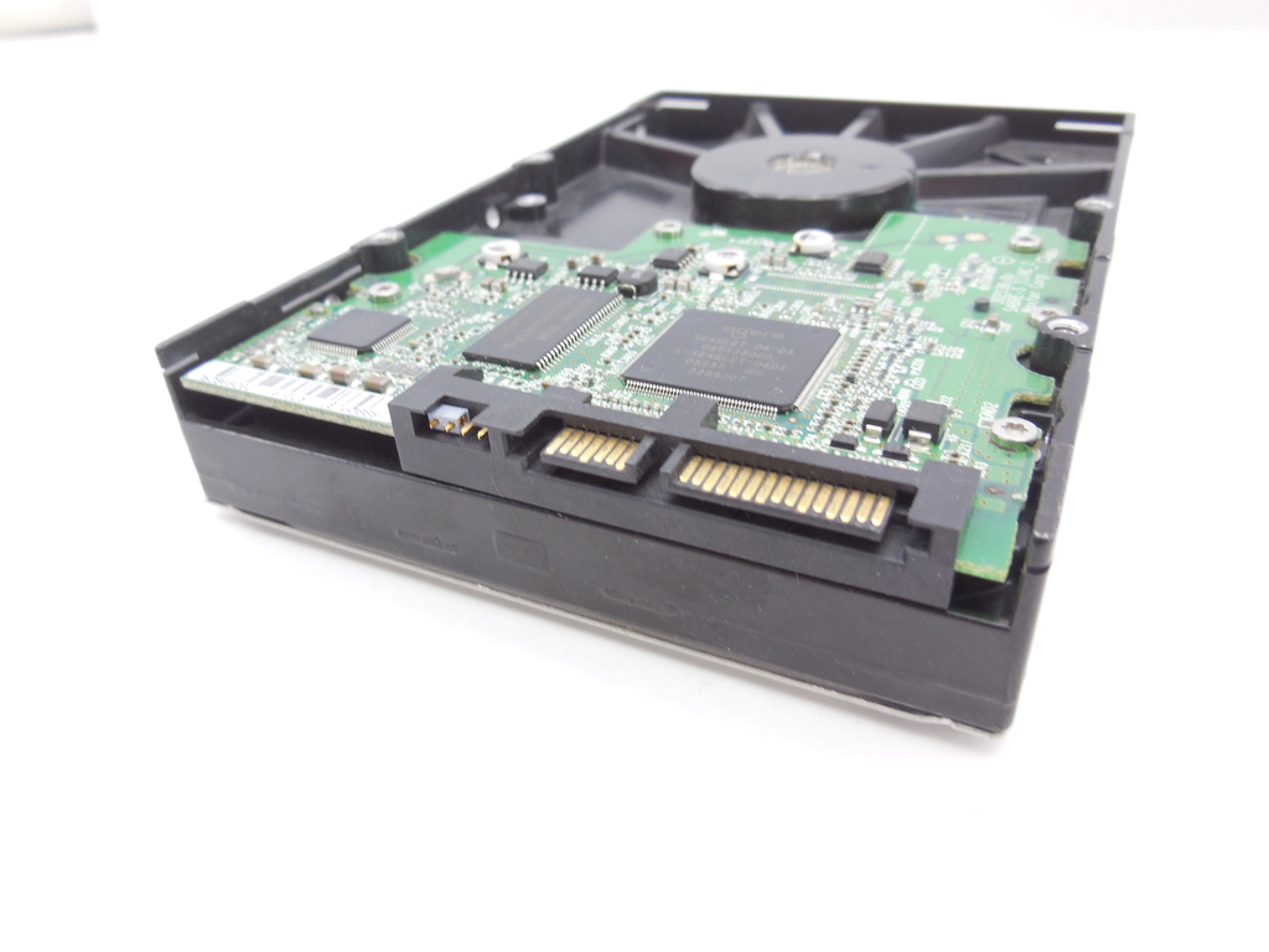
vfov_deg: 54.9
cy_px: 476
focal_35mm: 25
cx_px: 634
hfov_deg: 69.4
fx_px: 916
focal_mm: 4.5
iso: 125
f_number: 3.1
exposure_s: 1/40
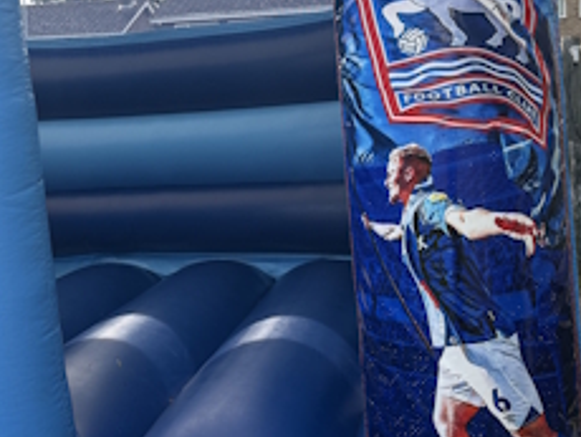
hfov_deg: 34.0
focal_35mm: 56
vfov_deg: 26.1
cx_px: 197
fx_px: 941
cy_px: 192
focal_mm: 6.76
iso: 100
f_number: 1.78
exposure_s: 1/1230
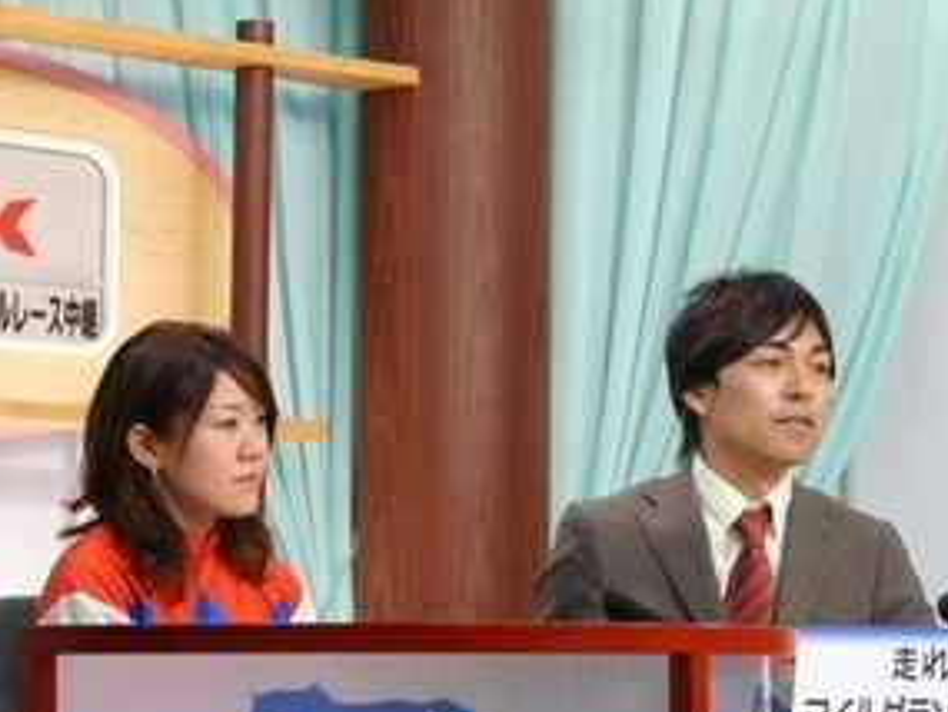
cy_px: 443
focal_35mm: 124
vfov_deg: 12.0
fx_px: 3397
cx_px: 316
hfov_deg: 15.9
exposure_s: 1/160
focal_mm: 15.1
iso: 1600
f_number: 4
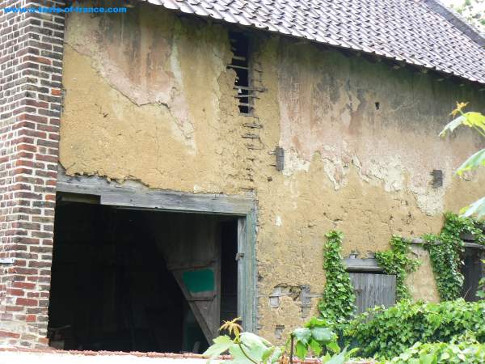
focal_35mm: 68
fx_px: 953
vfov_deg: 21.6
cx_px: 242
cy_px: 182
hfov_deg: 28.6
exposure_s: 1/125
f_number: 4
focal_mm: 11.4
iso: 80
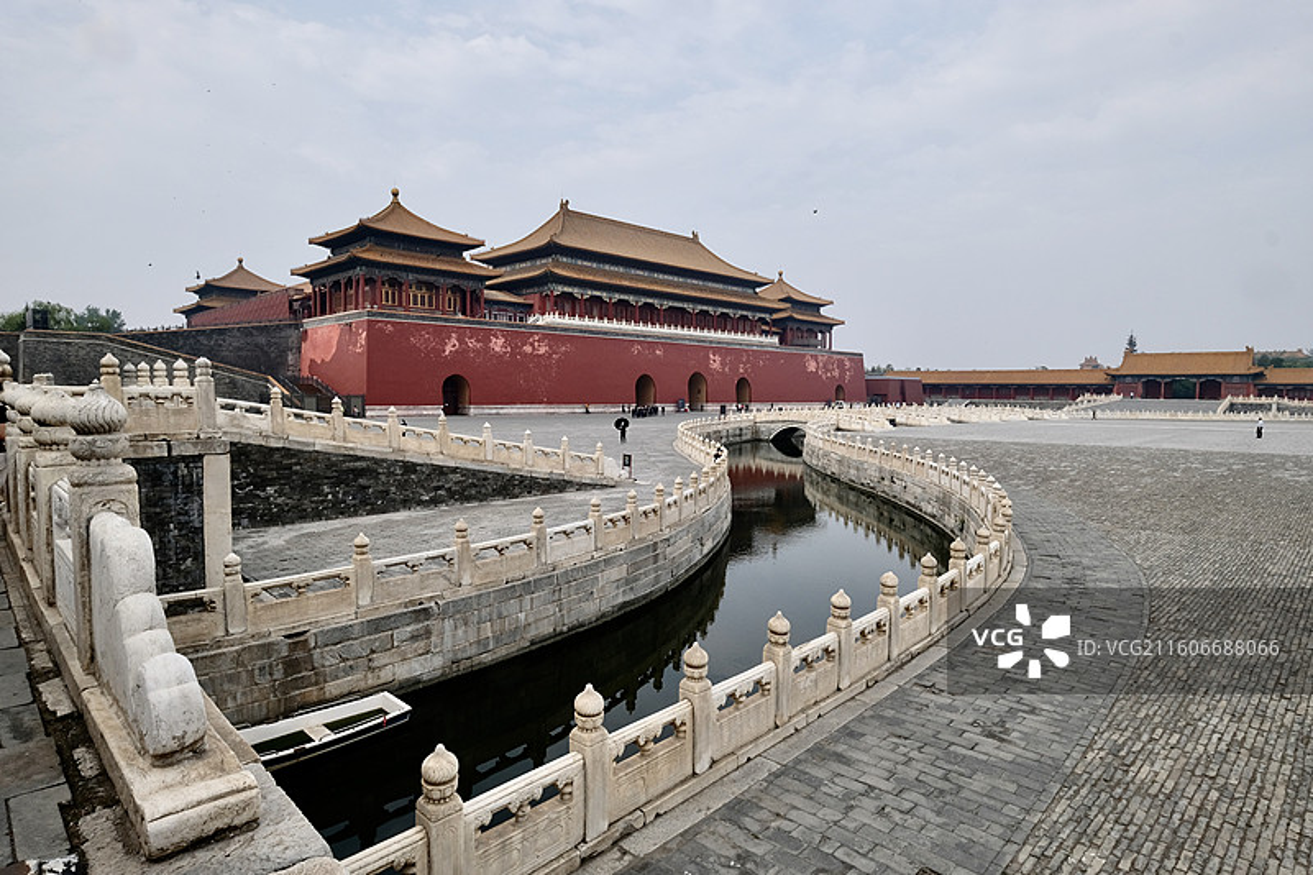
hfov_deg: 84.0
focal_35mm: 20
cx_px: 656
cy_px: 438
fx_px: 729
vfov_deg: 61.9
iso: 400
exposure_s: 1/240
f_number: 13
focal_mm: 13.2
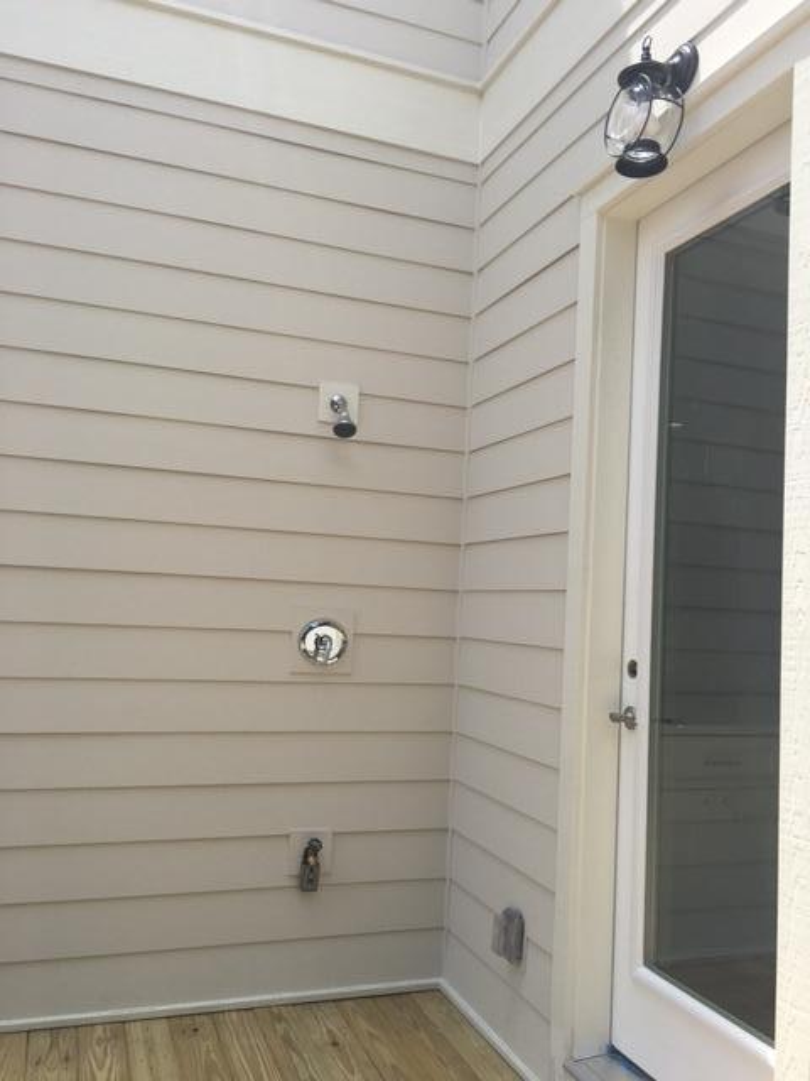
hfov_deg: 48.2
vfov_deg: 61.7
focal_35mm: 29
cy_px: 540
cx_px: 405
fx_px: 905
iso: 25
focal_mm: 4.15
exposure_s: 1/1131
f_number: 2.2
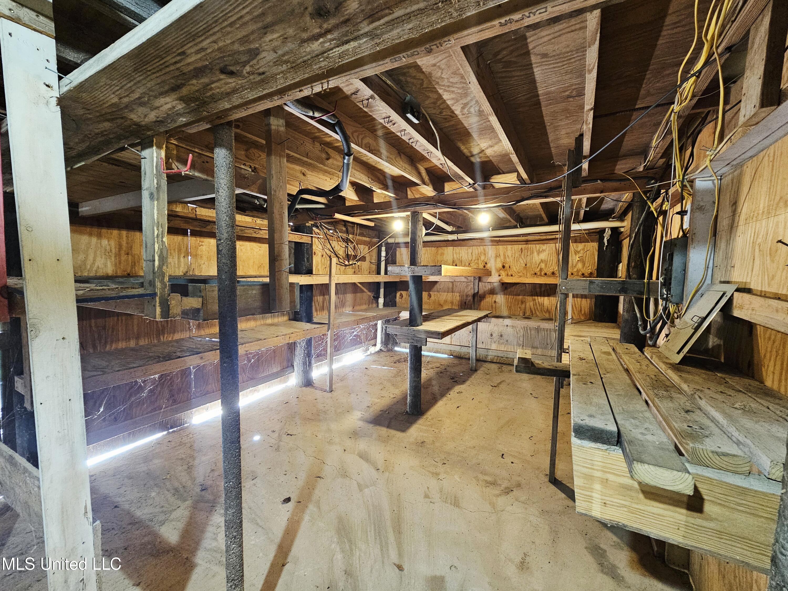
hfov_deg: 106.2
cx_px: 394
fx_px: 296
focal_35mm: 13
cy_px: 296
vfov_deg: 89.9
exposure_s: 1/24
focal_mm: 2.2
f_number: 2.2
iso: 640
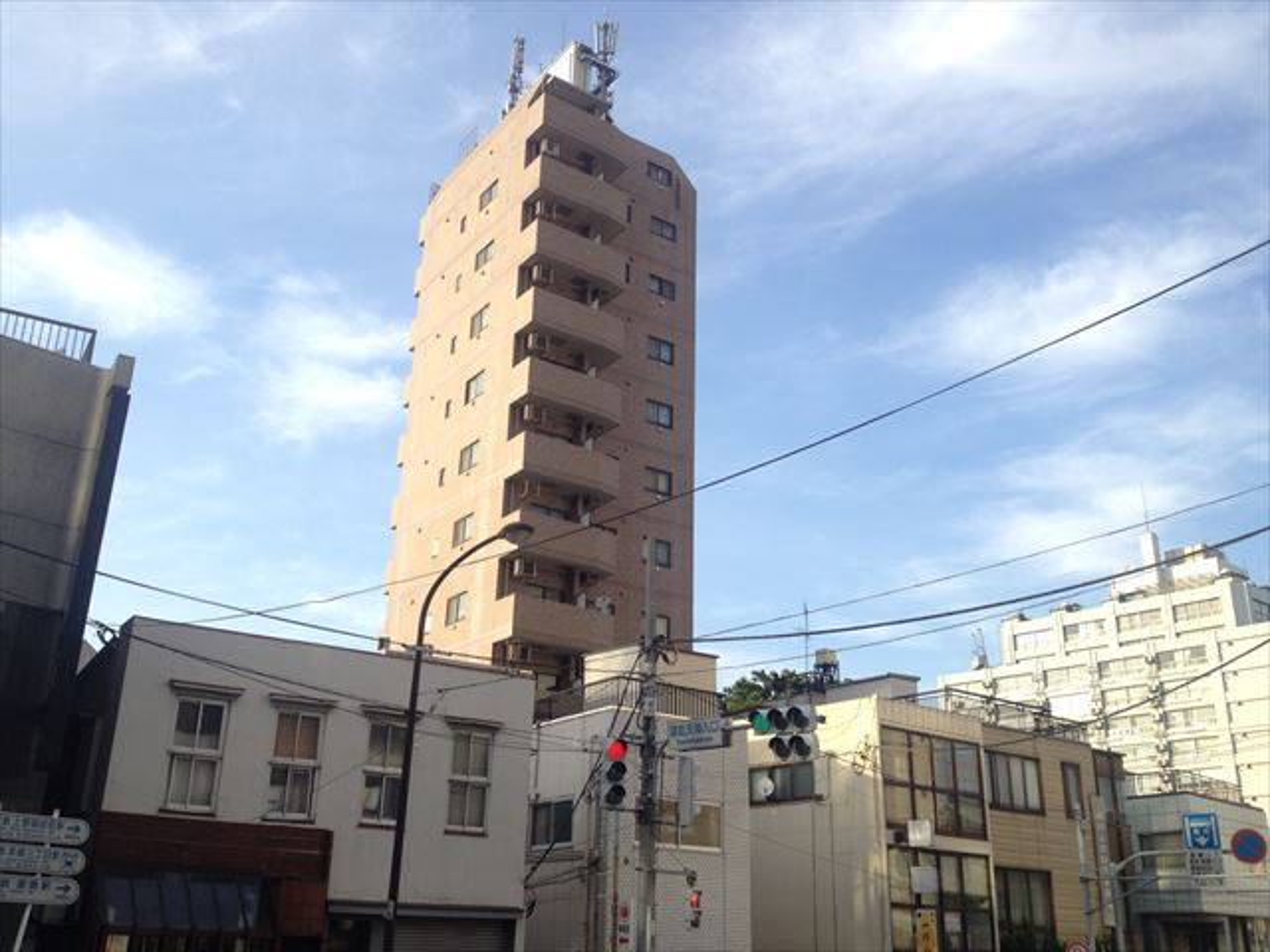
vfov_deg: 40.7
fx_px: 1284
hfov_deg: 52.6
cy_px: 476
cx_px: 635
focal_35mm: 35
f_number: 2.4
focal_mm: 4.28
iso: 50
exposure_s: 1/681
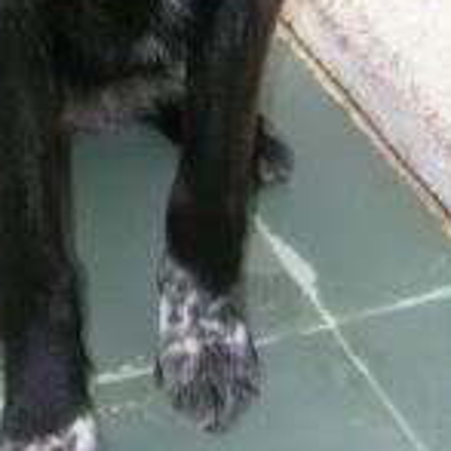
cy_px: -380
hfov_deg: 12.5
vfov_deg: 11.6
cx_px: 49
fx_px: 2049
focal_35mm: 139
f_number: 3.2
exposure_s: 1/800
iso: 64
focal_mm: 6
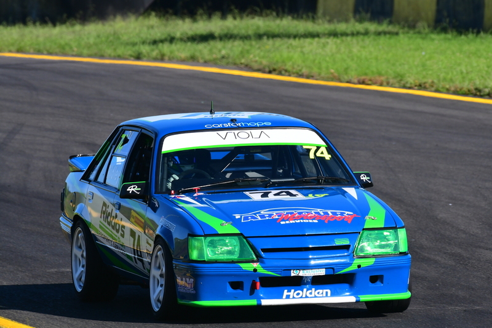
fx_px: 10247
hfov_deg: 2.8
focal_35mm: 750
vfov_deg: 1.8
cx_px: 246
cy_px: 164
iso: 500
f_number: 11
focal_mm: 500
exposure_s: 1/640
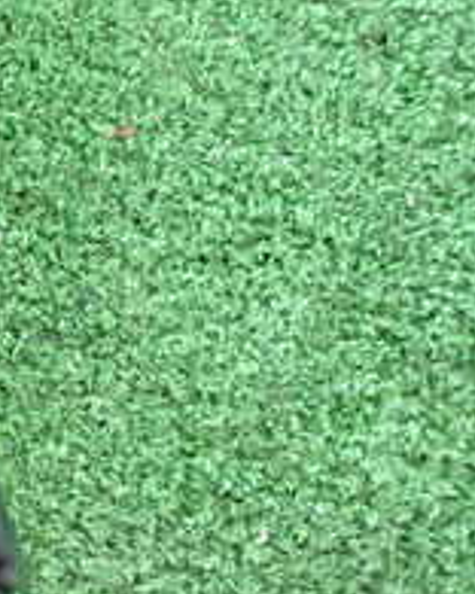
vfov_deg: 25.4
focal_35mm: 75
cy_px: 338
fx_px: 1318
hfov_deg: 16.4
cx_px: -435
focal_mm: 4.5
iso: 400
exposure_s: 1/30
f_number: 2
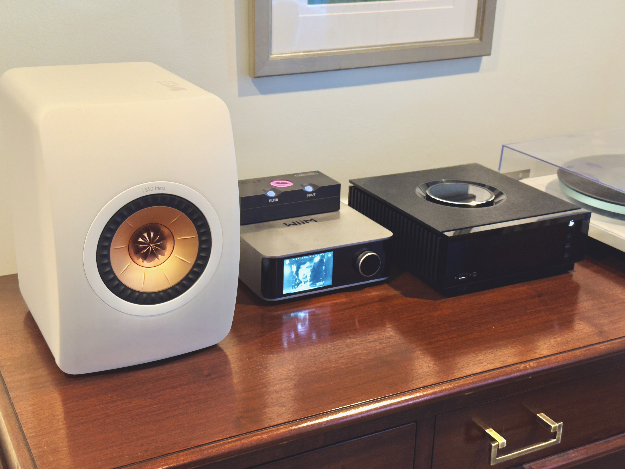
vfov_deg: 30.3
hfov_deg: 39.7
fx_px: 867
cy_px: 234
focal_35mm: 48
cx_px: 312
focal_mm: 6.76
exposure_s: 1/60
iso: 250
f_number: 1.78
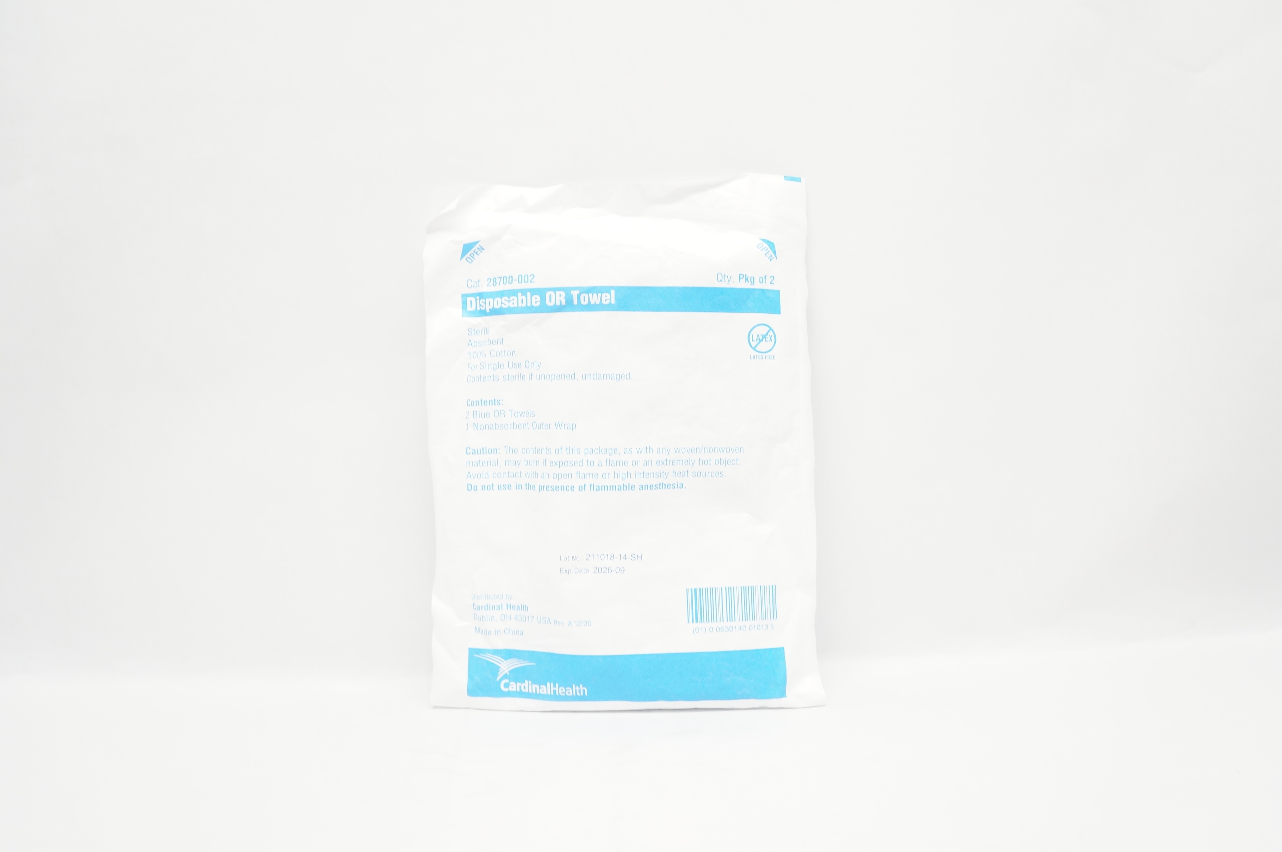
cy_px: 426
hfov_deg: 67.4
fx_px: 960
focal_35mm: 27
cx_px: 641
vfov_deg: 47.8
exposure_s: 1/60
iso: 800
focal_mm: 18
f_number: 5.6
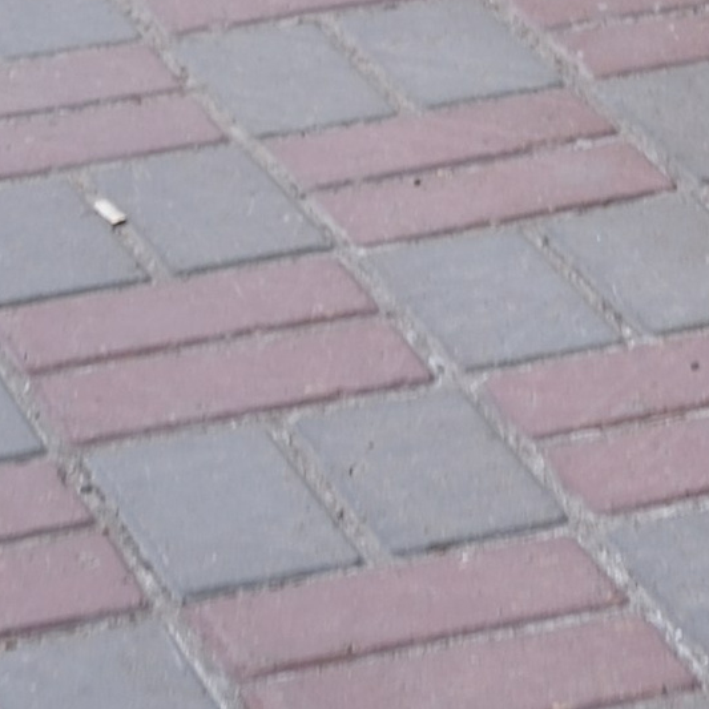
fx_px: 5677
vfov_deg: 6.3
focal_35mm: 245
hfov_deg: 6.8
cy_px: -1744
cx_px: 1687
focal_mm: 26.5
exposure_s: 1/15
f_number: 4
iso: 160
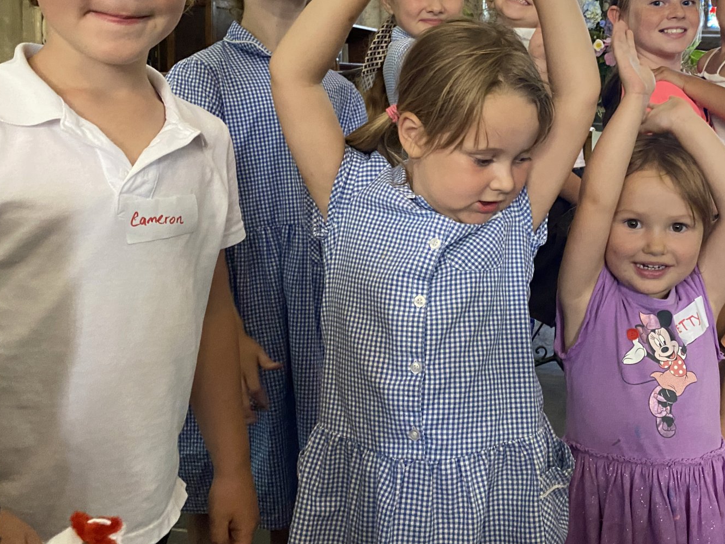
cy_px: 165
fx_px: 838
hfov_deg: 46.0
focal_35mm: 40
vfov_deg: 35.5
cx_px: 493
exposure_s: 1/50
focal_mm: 4.25
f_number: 1.8
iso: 500
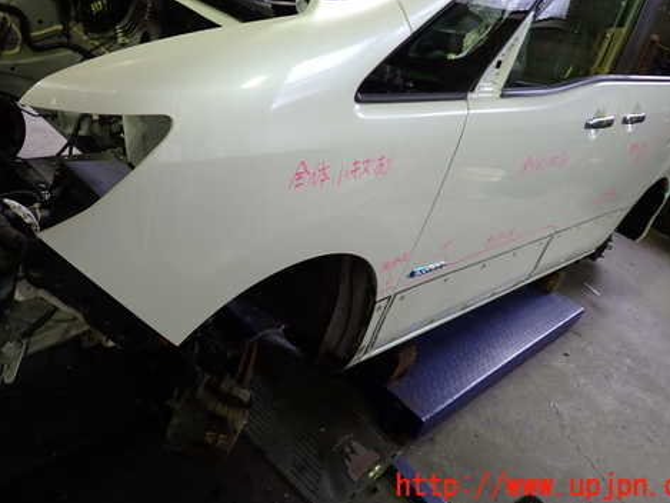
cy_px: 183
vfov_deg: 43.8
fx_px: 620
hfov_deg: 56.6
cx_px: 290
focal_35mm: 32
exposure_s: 1/50
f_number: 2
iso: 200
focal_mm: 4.5
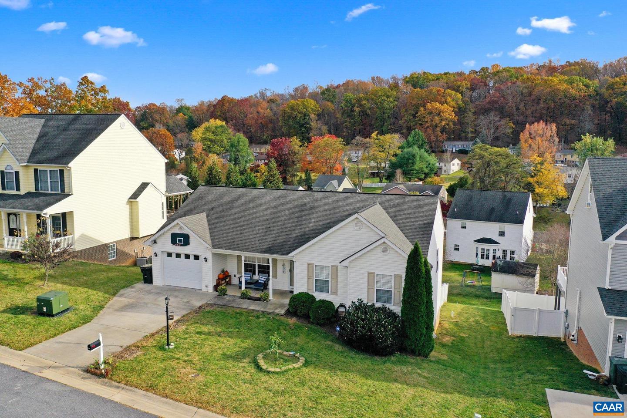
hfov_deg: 65.5
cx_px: 314
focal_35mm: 28
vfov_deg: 46.4
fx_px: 488
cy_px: 209
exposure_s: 1/80
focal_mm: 10.26
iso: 100
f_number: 3.5
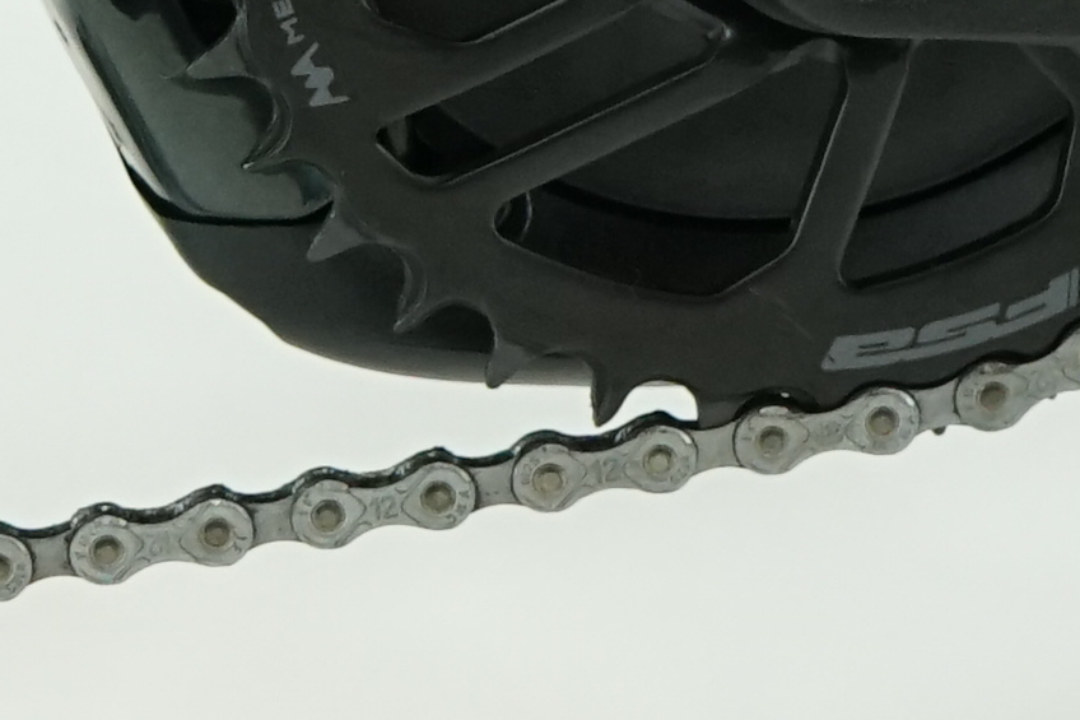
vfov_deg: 5.0
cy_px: -189
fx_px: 8278
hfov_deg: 7.2
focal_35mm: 276
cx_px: -982
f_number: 5.6
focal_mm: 39
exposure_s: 1/200
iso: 1600
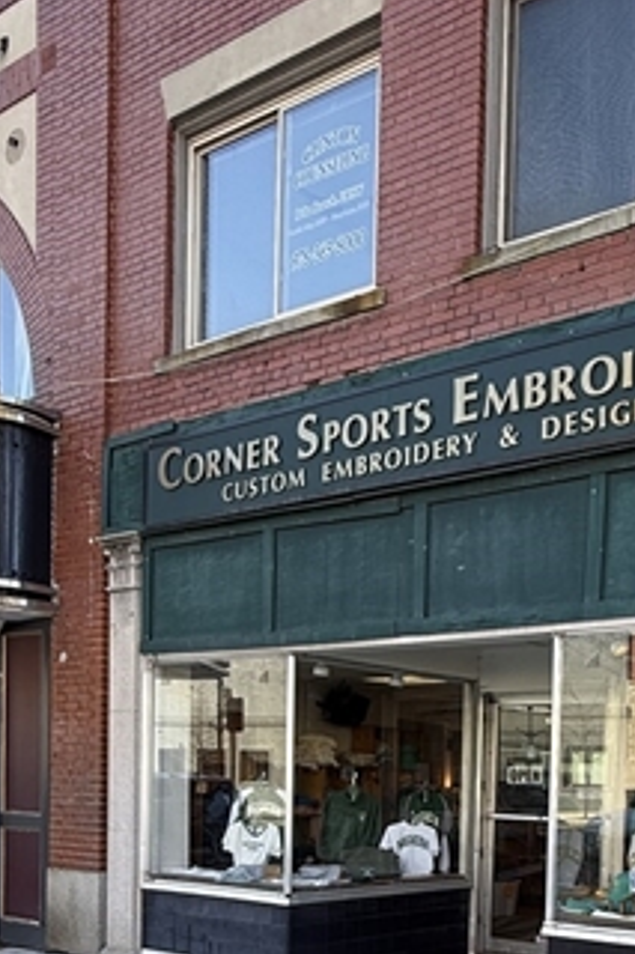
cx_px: 471
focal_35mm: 35
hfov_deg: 37.0
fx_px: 927
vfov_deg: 49.8
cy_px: 817
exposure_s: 1/184
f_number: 2.2
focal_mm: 2.22
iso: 50
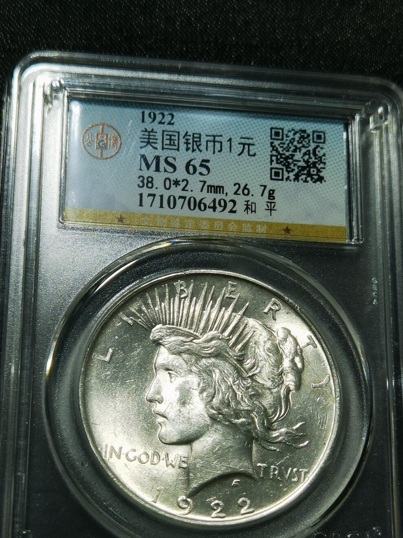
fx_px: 1164
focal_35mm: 75
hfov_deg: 19.6
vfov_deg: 25.9
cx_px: 204
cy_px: 343
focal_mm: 6.67
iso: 50
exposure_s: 1/138
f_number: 1.9
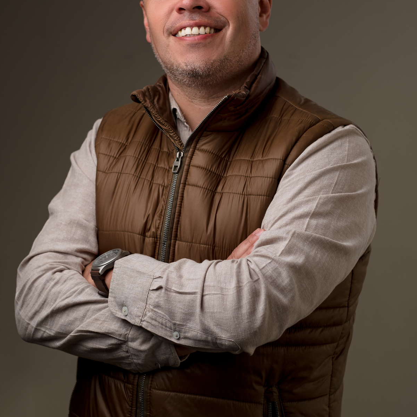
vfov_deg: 18.1
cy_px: 210
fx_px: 1308
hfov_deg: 18.1
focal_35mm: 96
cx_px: 208
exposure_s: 1/60
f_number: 3.6
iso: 160
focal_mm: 50
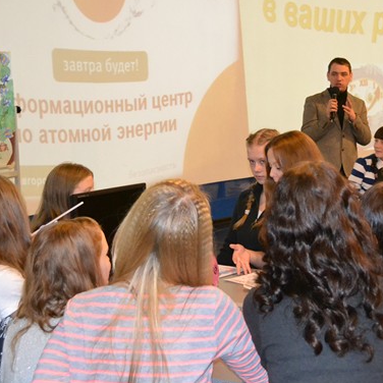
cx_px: 305
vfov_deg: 26.5
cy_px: 171
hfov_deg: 26.0
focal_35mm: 65
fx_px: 814
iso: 3200
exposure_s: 1/60
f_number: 4
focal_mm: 24
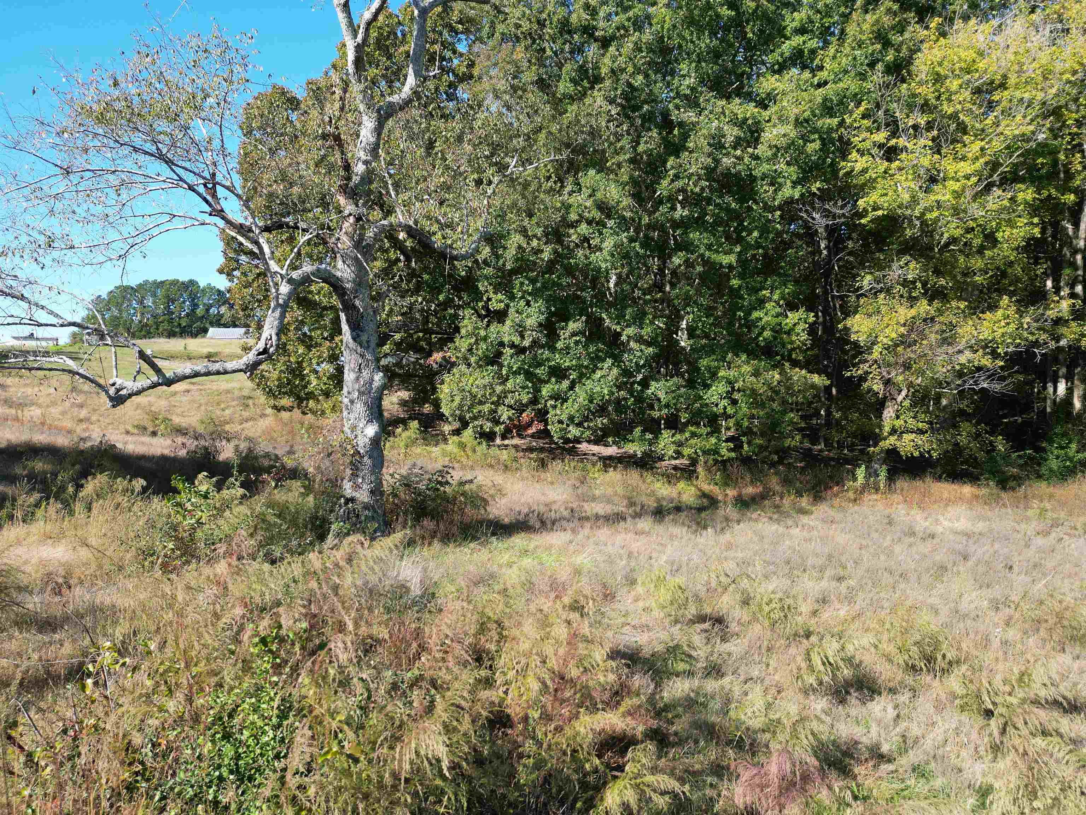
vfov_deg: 56.8
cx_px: 543
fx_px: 753
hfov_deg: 71.6
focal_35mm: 24
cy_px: 408
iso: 120
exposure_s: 1/1000
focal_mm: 6.72
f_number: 1.7
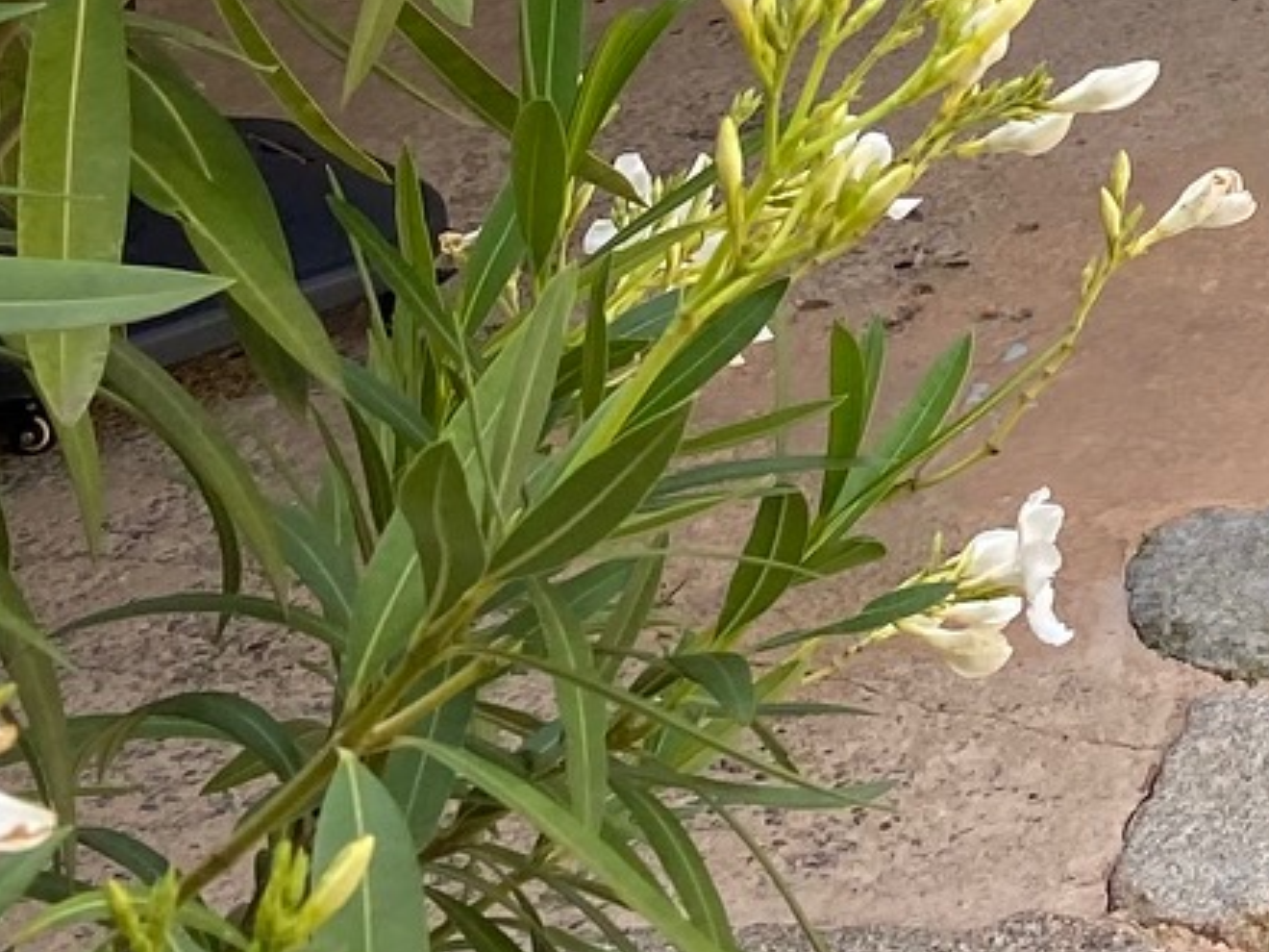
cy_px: -1114
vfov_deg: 11.0
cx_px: 2374
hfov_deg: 14.3
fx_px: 4362
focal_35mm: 119
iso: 32
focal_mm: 4.25
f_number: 1.8
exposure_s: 1/384
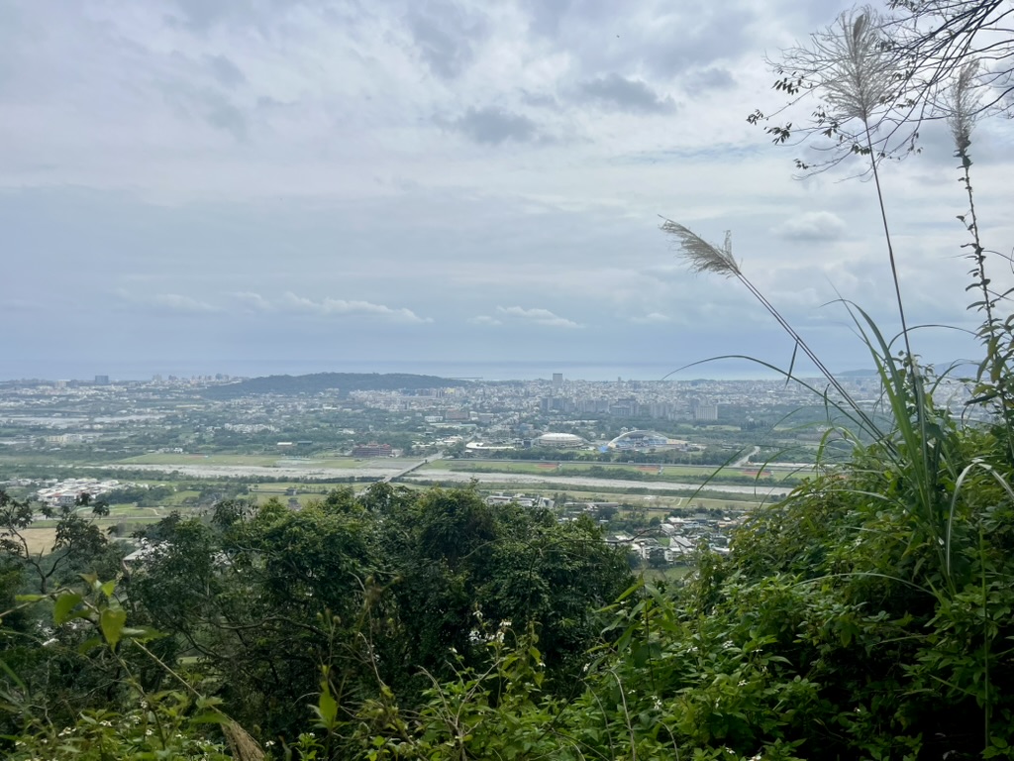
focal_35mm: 26
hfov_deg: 67.3
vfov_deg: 53.1
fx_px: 762
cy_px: 380
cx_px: 507
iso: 50
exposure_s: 1/7353
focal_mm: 5.1
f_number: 1.6
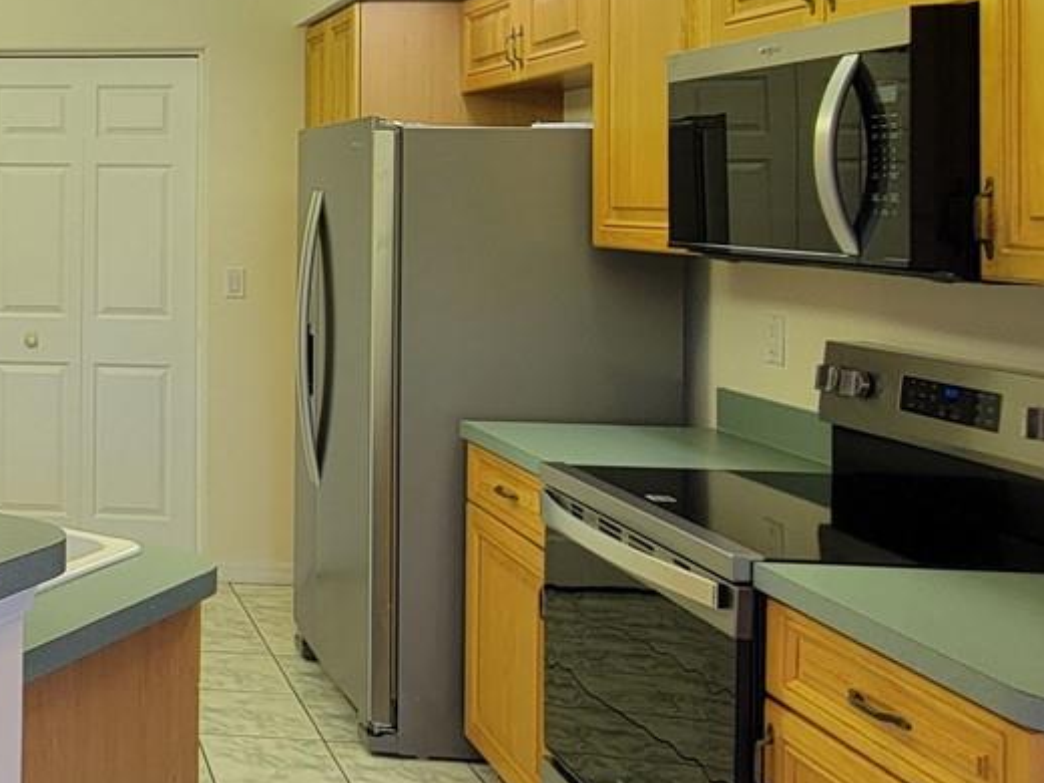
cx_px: -159
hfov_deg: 37.4
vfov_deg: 35.3
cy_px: 209
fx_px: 1206
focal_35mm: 40
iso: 80
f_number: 2.2
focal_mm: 2.2
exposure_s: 1/60
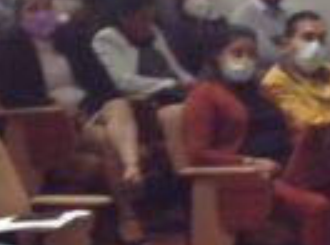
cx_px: 332
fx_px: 1890
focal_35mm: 199
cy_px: 110
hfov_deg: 9.9
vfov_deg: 7.4
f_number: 2.4
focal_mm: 4.28
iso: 80
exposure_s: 1/15
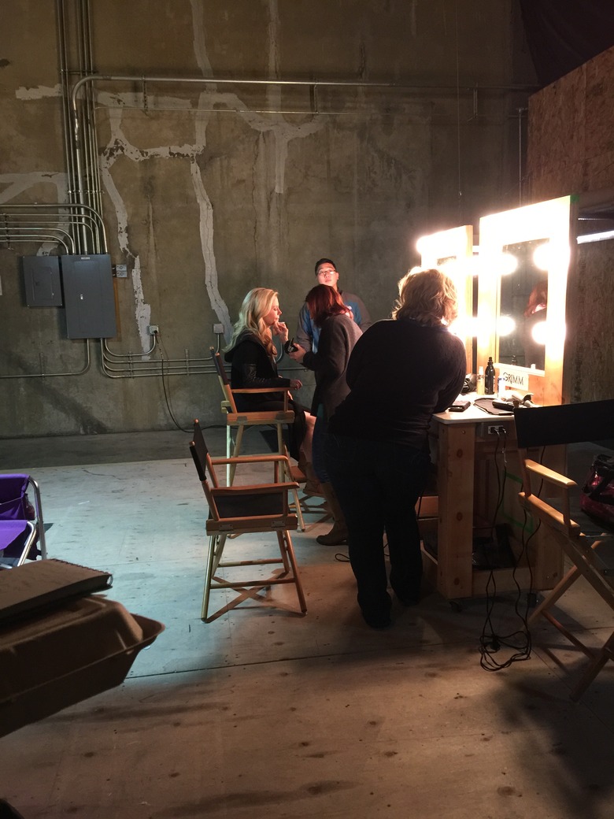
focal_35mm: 29
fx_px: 686
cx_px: 307
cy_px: 410
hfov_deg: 48.2
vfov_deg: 61.7
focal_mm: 4.15
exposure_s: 1/8
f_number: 2.2
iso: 125
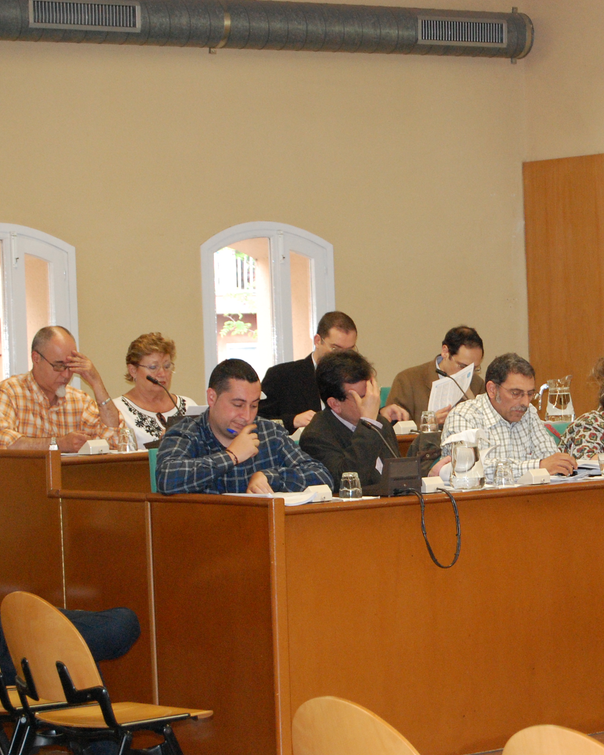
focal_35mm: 117
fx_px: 2608
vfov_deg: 16.5
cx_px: 497
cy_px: 377
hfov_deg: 13.1
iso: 1600
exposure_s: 1/60
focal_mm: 55
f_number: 5.6
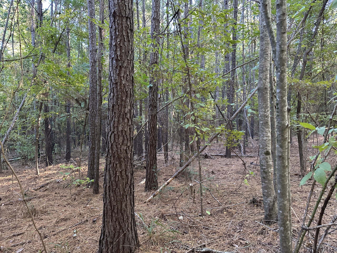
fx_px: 234
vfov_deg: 56.8
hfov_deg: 71.6
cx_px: 168
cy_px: 126
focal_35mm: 24
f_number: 1.78
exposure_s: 1/60
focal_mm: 6.86
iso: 400
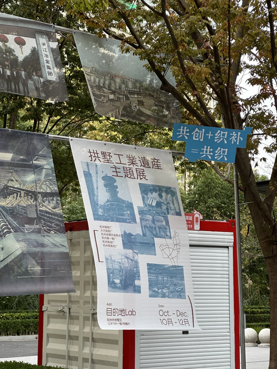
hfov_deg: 19.1
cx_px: 138
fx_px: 822
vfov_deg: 25.3
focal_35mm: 77
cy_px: 184
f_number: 2.8
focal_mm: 9
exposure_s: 1/126
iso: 32
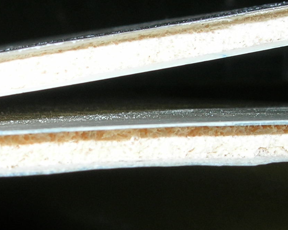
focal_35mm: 115
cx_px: 56
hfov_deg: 16.6
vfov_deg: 13.4
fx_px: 980
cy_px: 122
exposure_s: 1/60.1
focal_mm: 7.8
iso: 64
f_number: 4.8
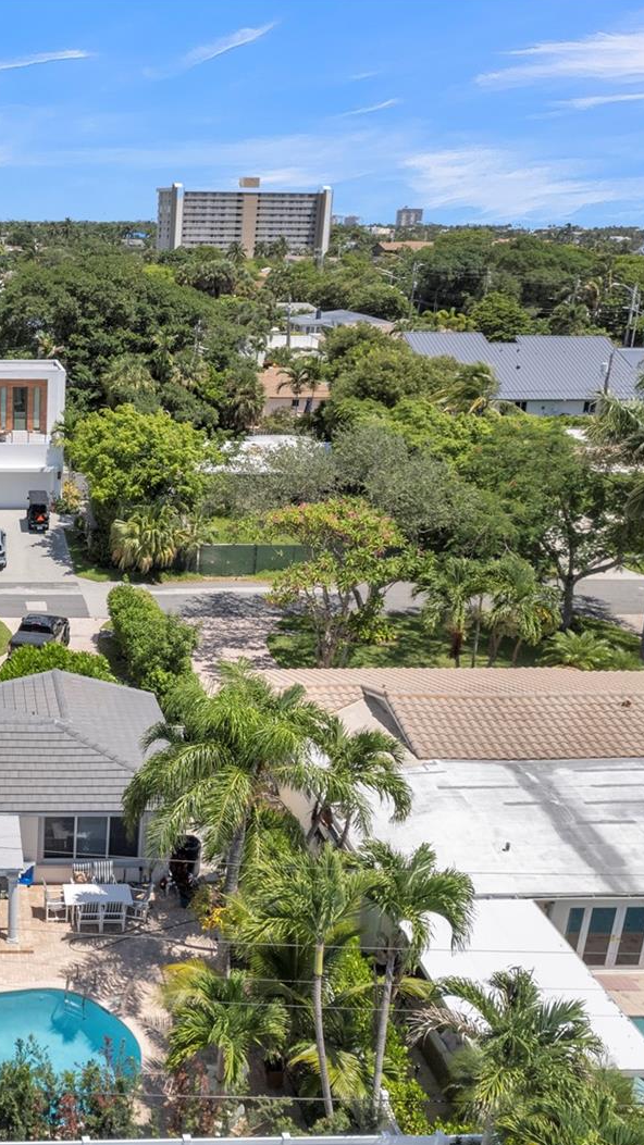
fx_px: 1063
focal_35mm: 35
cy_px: 574
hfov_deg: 30.6
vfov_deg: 56.6
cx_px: -40
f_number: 2.8
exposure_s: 1/3000
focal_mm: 8.38
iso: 110
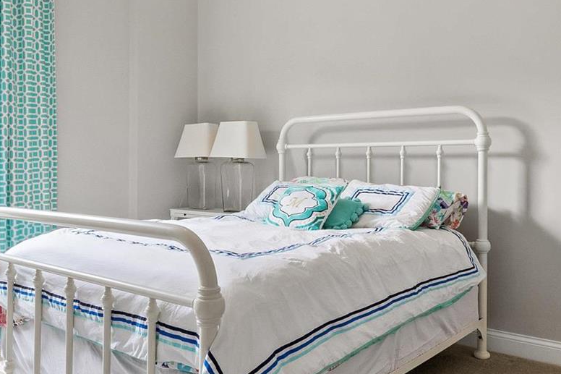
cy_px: 163
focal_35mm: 33
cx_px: 278
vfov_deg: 39.9
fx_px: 514
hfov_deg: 57.2
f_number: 8
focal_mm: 8
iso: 400
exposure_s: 1/6
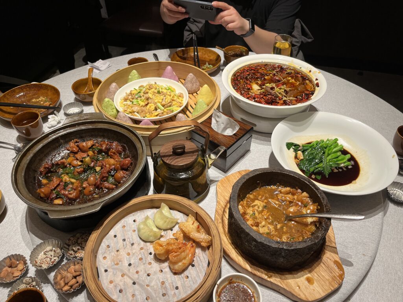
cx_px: 202
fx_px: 303
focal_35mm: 26
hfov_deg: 67.3
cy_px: 151
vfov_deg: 53.1
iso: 125
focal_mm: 5.1
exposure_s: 1/100
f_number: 1.6
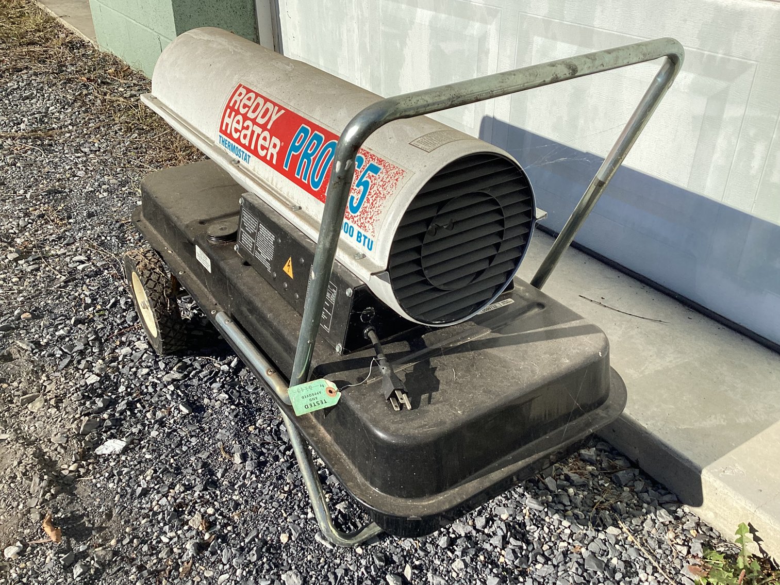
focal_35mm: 31
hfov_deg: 58.3
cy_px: 292
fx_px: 699
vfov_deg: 45.4
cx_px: 390
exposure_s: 1/1664
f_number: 2.4
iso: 25
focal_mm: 3.3
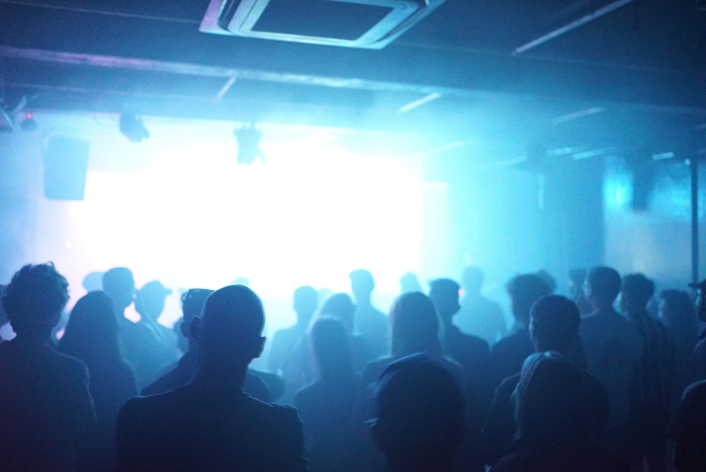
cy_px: 236
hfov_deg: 54.4
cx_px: 353
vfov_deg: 37.9
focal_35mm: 35
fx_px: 687
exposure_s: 1/10
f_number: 2
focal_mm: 35
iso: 12800
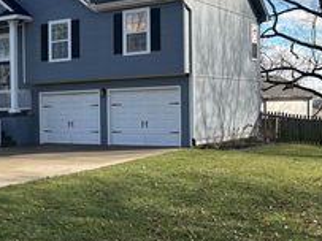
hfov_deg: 27.8
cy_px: 118
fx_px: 595
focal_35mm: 64
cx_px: -25
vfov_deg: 22.9
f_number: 1.6
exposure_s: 1/2075
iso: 50
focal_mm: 5.96
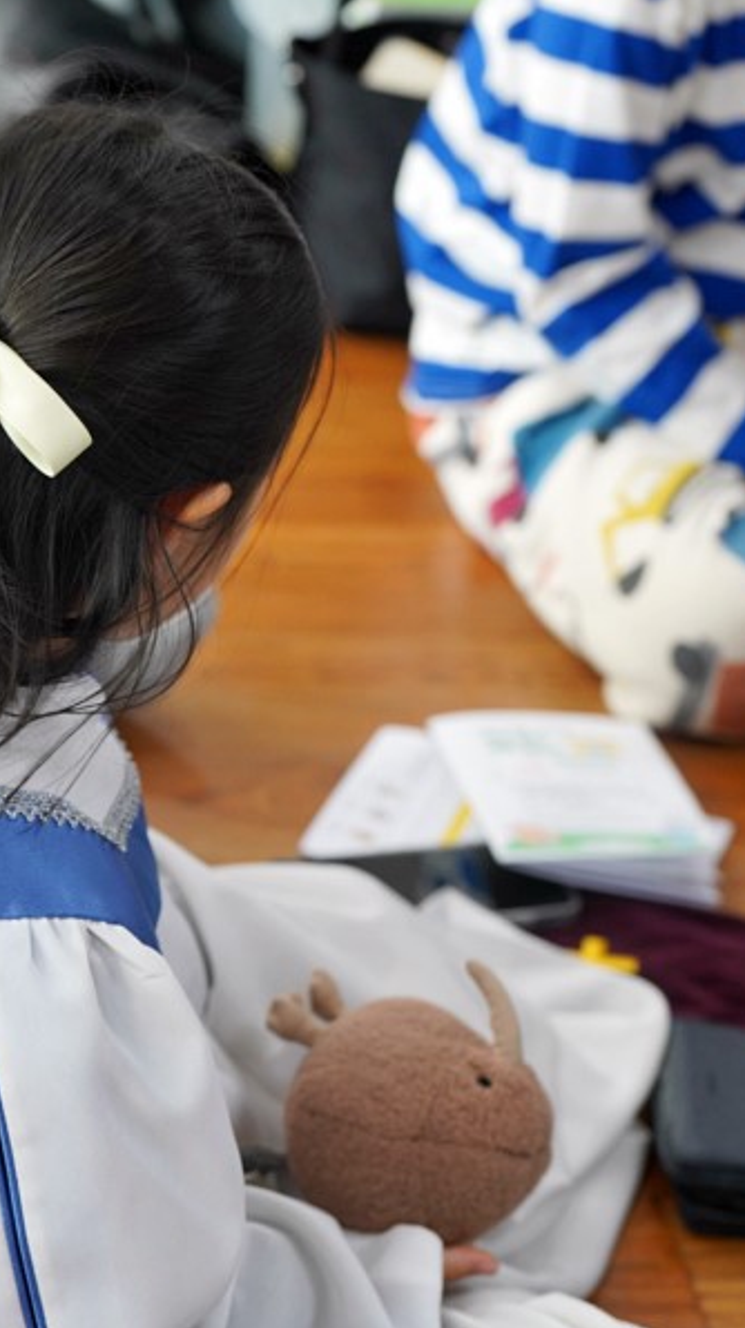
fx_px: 3904
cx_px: 174
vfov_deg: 19.3
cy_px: 663
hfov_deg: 10.9
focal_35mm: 111
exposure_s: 1/160
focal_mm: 70
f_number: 4
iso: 1000
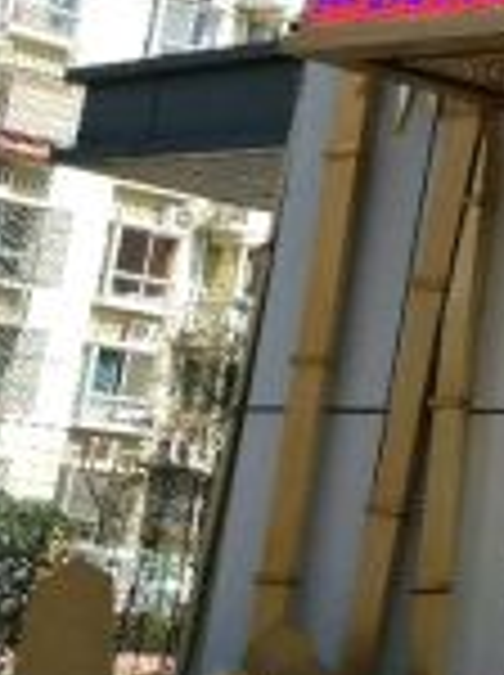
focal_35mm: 131
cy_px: -130
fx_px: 2550
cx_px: 1141
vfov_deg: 14.6
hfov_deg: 10.1
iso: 100
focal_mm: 4.26
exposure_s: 1/769
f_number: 2
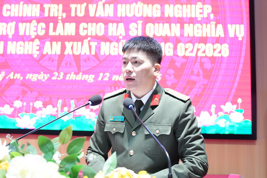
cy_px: 89
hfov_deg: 46.4
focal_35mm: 42
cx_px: 134
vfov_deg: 31.9
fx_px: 311
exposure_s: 1/200
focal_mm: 28
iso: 2000
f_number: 2.8
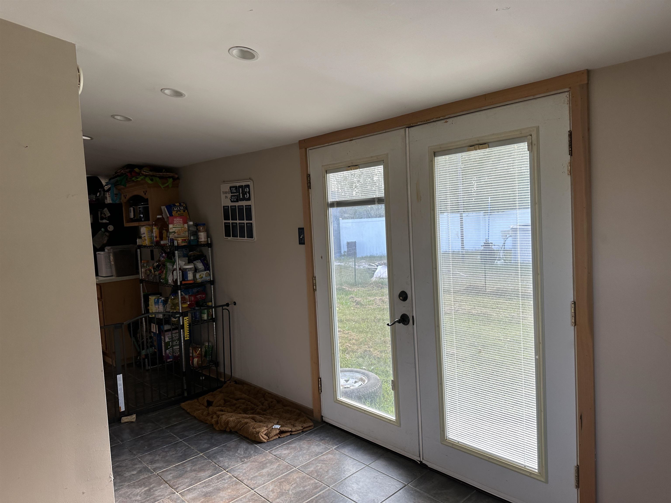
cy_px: 252
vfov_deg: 56.8
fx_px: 465
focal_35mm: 24
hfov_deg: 71.6
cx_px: 336
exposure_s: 1/121
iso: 64
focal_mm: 6.86
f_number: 1.78
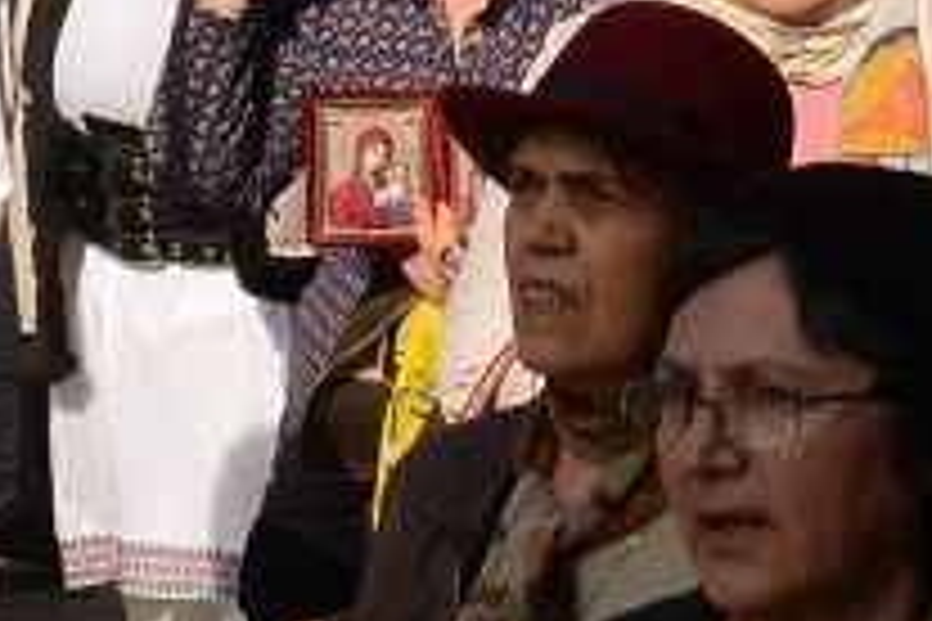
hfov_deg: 4.3
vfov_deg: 2.9
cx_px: -601
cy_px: -567
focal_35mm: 472
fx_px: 12219
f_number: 6.3
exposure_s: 1/800
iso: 250
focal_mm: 40
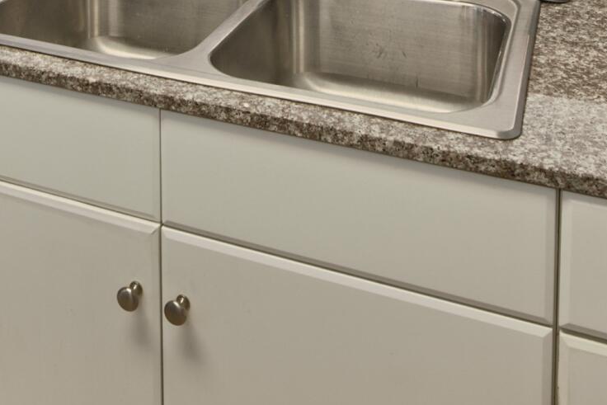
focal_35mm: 53
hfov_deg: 36.9
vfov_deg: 20.7
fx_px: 894
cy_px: -244
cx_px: 181
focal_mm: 13
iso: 500
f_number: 8
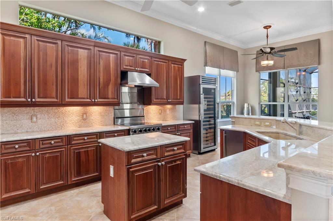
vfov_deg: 59.3
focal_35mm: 21
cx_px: 166
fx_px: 194
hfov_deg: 81.3
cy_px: 110
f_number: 8
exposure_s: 1/2
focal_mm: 14
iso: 200
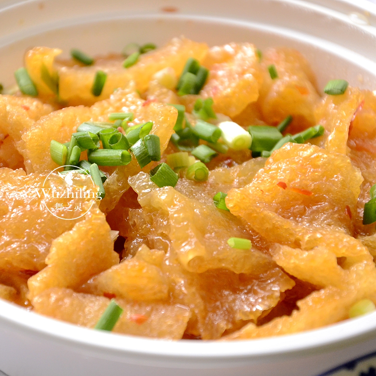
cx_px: 153
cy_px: 188
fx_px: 2478
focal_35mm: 202
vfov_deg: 8.7
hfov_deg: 8.7
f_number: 5.6
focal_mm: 105
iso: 1400
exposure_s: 1/100
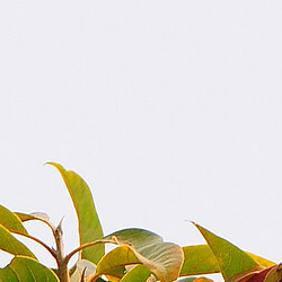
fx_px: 24037
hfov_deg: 0.7
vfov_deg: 0.7
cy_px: 82
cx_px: 132
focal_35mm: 2608
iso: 320
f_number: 5.6
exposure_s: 1/200
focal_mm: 500
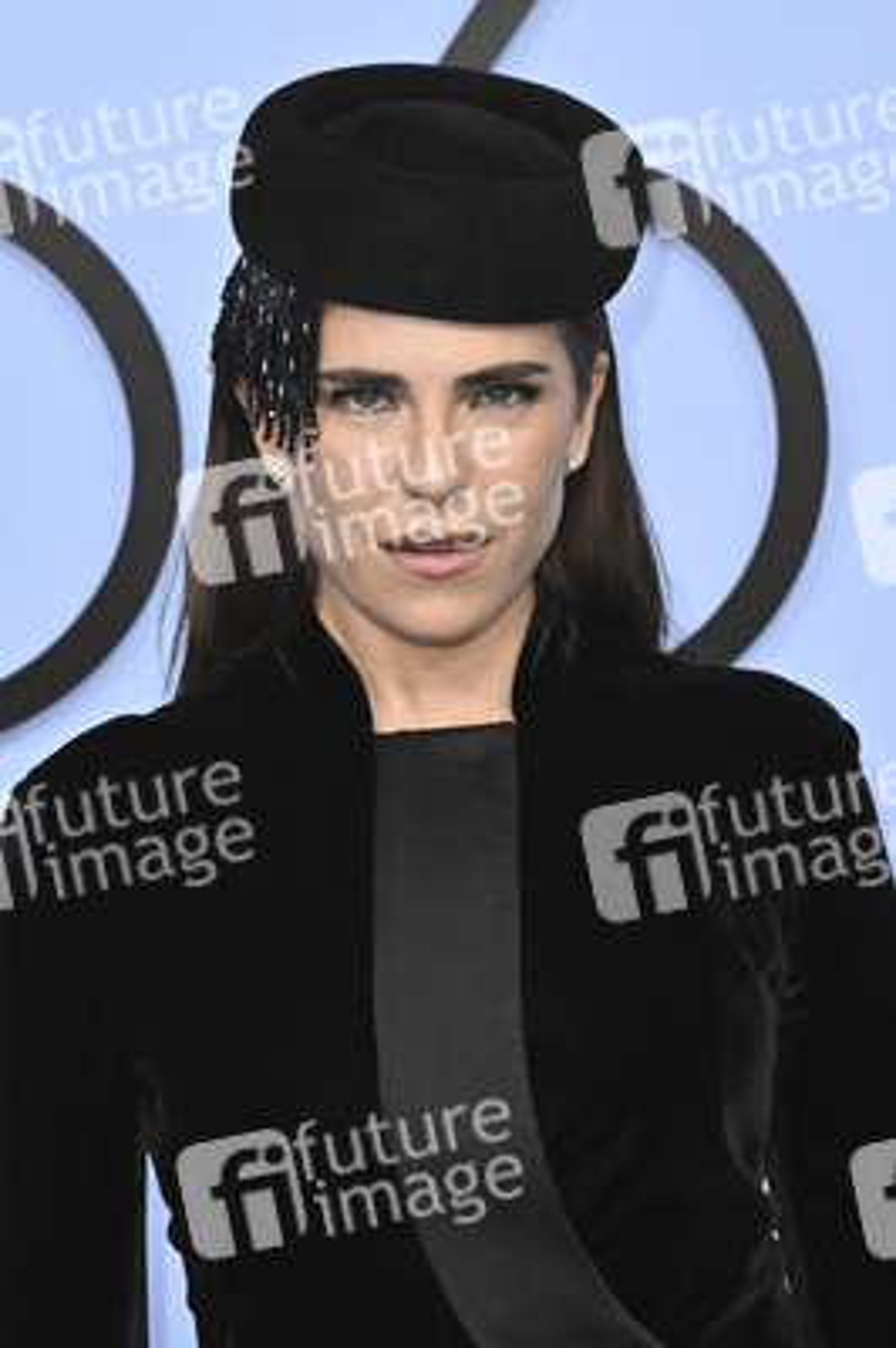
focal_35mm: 103
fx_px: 3852
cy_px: 674
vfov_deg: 19.8
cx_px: 448
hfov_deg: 13.3
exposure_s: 1/320
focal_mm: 69
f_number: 6.3
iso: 1600
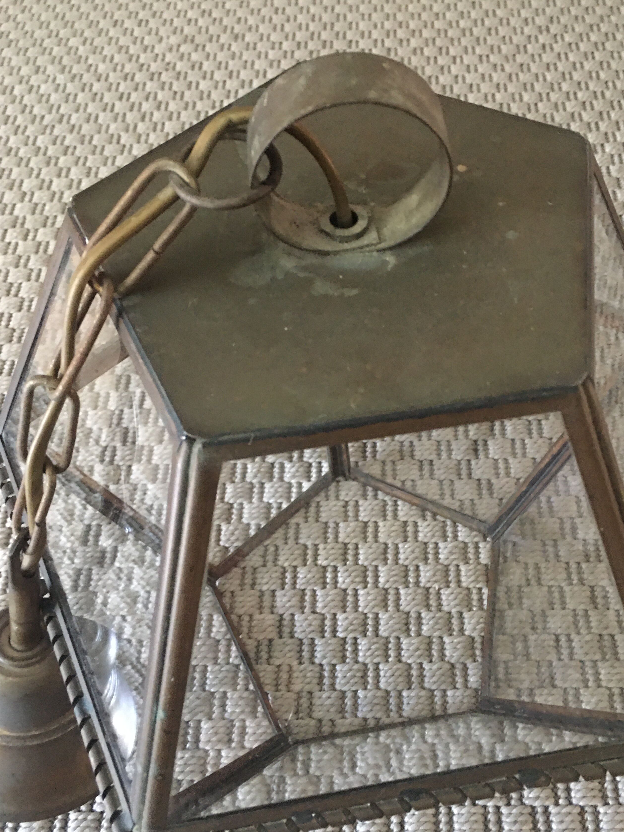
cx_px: 356
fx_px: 841
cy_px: 442
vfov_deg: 52.6
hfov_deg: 40.6
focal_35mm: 35
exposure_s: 1/4
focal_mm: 4.15
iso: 100
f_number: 2.2
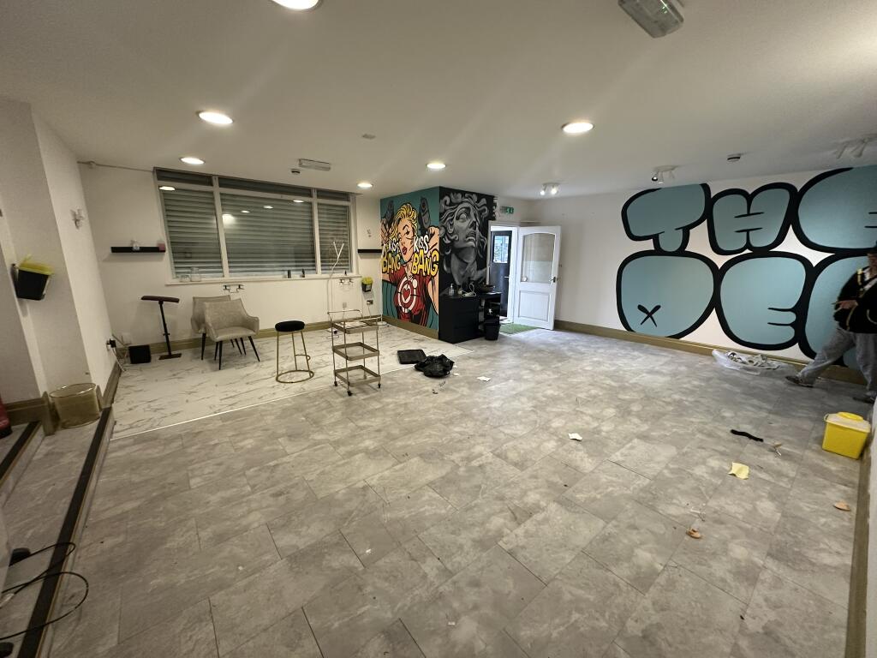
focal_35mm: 14
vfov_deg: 85.7
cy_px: 329
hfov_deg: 102.1
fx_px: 355
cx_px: 438
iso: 200
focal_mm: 2.22
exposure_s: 1/50
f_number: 2.2
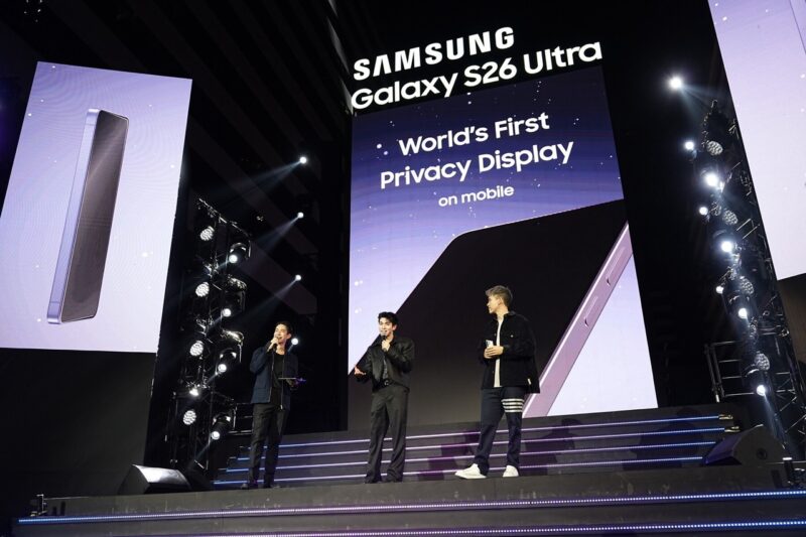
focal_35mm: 30
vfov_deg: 43.6
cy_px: 268
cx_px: 403
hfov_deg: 61.9
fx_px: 671
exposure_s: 1/100
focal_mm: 30
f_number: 2.8
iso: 400
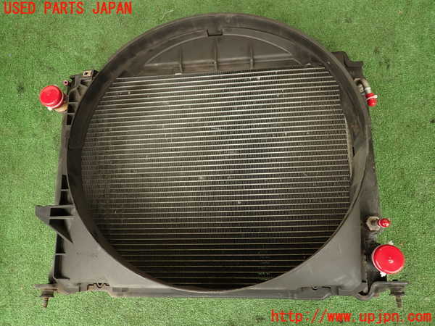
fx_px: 314
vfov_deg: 54.9
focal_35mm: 25
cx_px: 218
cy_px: 163
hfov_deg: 69.4
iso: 100
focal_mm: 4.5
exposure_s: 1/125
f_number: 2
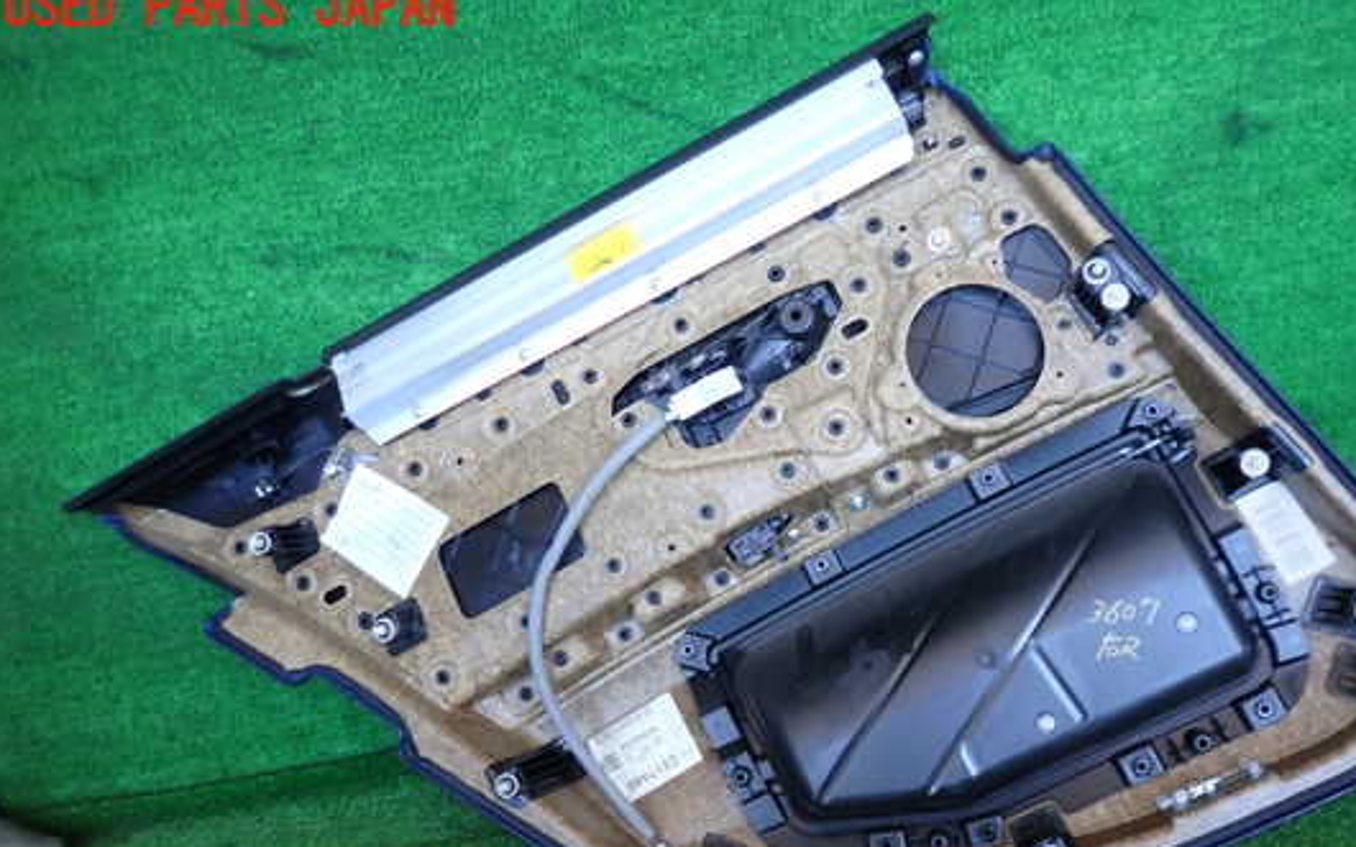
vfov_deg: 41.4
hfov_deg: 62.7
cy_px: 553
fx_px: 1108
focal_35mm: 30
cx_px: 757
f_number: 2
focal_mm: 4.5
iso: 200
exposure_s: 1/50
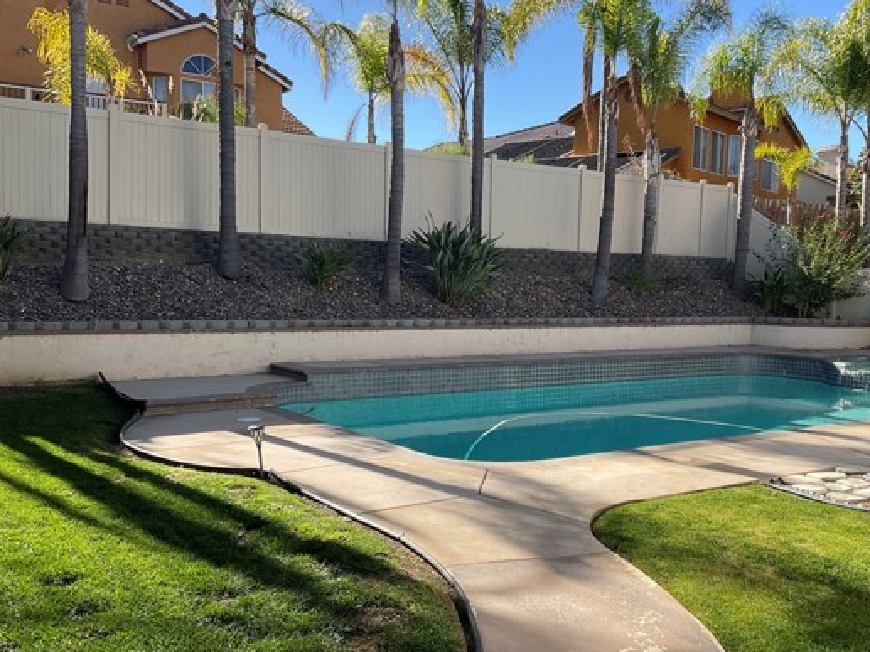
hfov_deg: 51.0
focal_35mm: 36
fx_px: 905
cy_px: 354
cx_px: 523
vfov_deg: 39.6
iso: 16
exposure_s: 1/1168
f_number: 1.8
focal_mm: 3
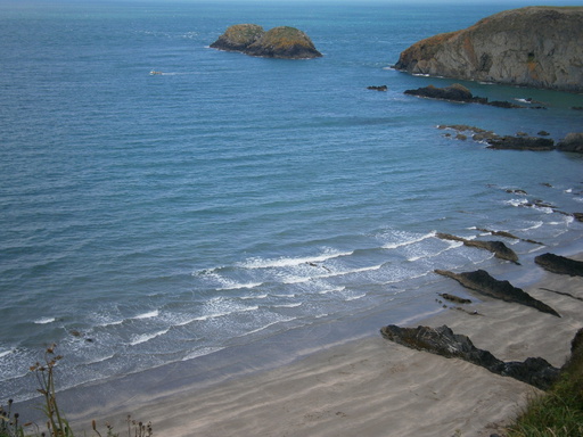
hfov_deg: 40.4
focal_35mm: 47
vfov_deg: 30.9
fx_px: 792
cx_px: 292
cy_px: 218
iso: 80
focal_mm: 8.3
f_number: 3.4
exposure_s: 1/640
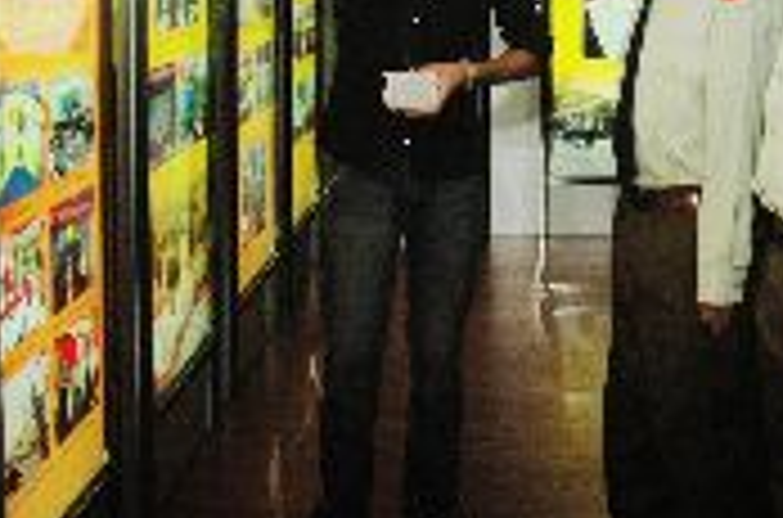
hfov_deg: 28.6
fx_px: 1518
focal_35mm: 70
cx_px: 558
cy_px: -20
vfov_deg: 18.7
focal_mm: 18
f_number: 7.1
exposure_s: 1/125
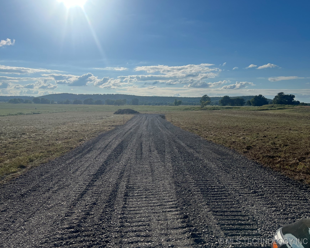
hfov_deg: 62.2
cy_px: 121
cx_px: 157
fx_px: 257
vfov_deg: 51.5
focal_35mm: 28
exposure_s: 1/14286
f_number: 1.5
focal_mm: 5.7
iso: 50
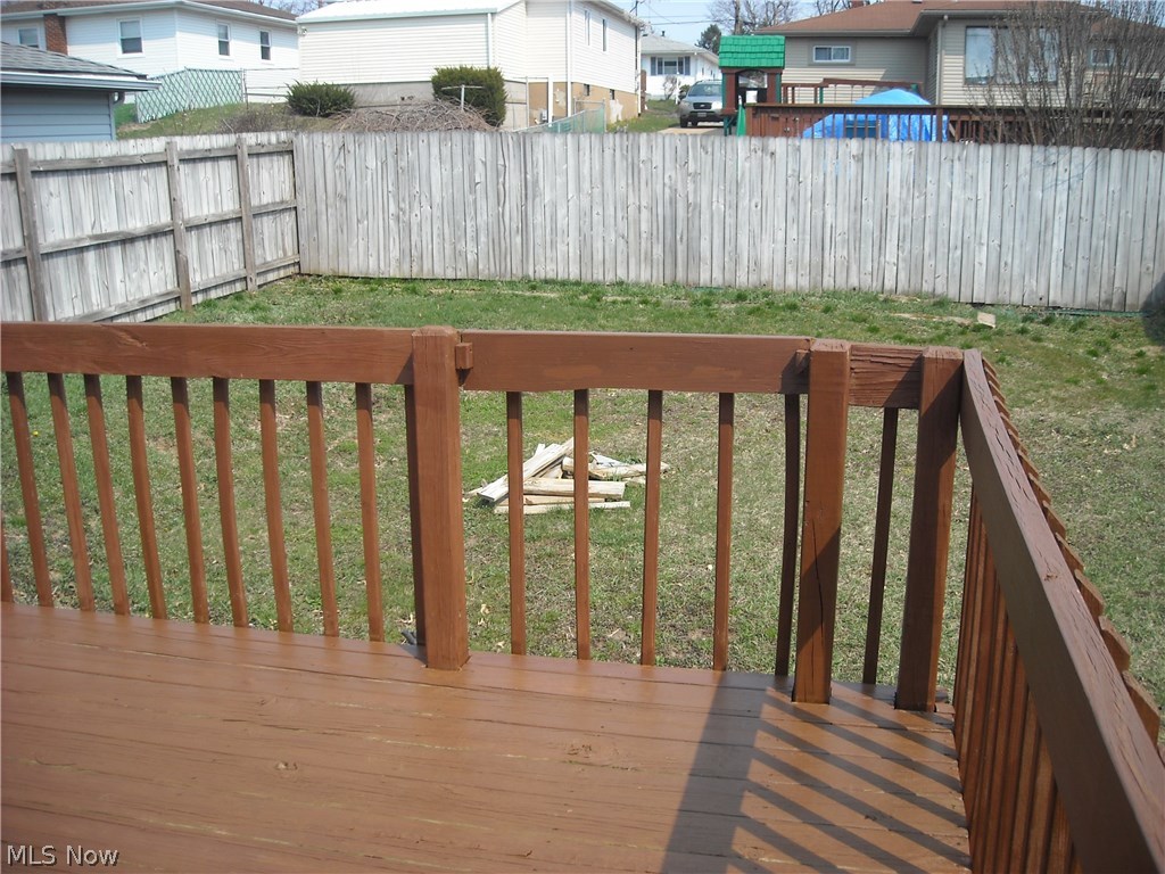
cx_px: 582
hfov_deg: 52.6
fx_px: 1178
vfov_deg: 40.7
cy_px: 437
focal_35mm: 35
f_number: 5.6
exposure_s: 1/161
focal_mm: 5.7
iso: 64
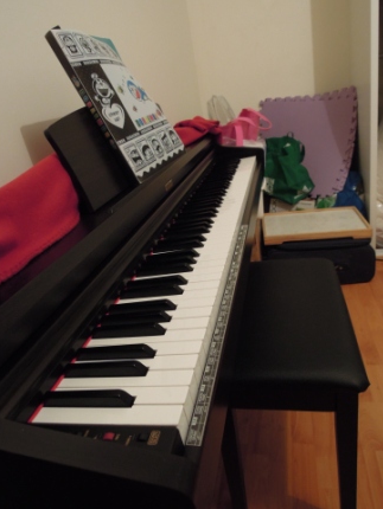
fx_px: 368
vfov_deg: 69.3
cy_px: 263
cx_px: 189
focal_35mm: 25
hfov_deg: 54.9
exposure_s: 1/15
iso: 500
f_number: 2.8
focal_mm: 4.3
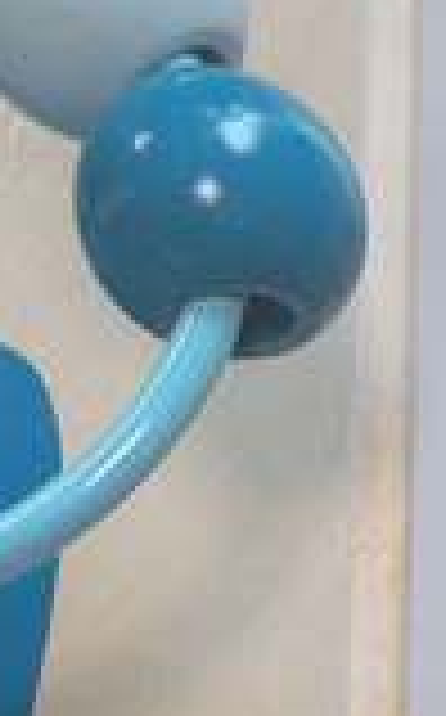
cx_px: 1126
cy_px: 743
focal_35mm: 104
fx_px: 2028
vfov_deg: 19.4
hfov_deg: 10.5
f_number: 1.8
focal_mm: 5.4
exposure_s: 1/100
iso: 125
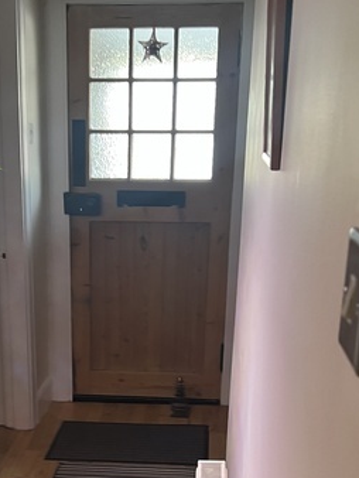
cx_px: 127
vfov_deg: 31.2
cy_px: 426
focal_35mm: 59
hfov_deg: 24.8
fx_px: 815
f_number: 1.5
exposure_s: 1/72
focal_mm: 5.7
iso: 125
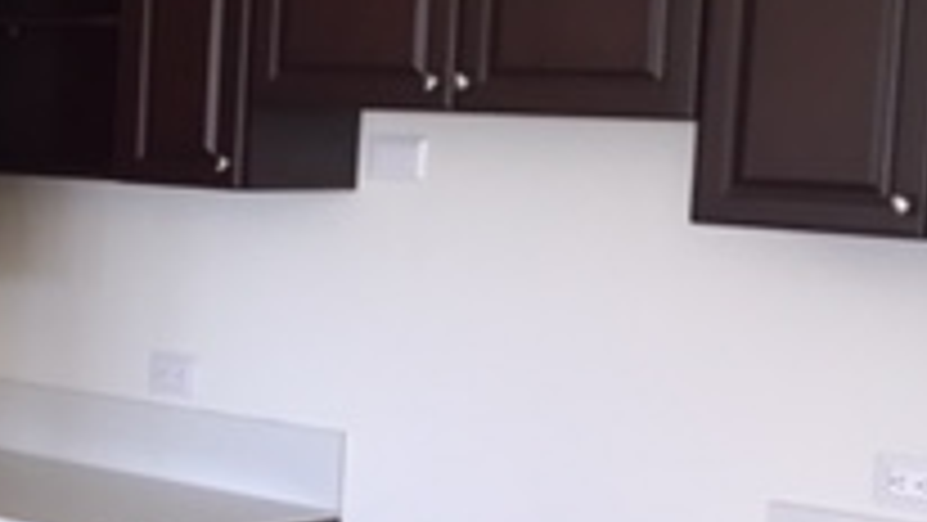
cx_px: -360
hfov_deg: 19.6
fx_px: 2409
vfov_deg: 12.4
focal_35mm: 98
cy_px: 297
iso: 80
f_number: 2.2
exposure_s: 1/30
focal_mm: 4.15
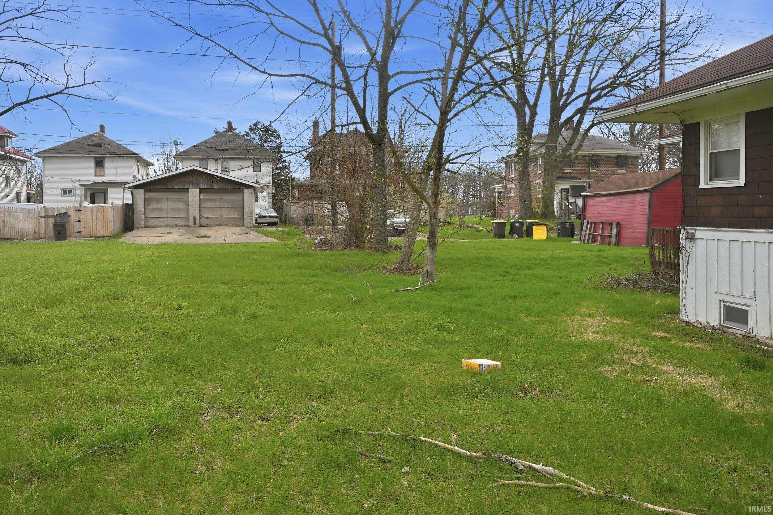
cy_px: 258
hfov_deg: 61.9
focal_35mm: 30
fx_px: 644
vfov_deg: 43.6
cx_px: 386
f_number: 4
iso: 100
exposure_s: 1/500
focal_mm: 20
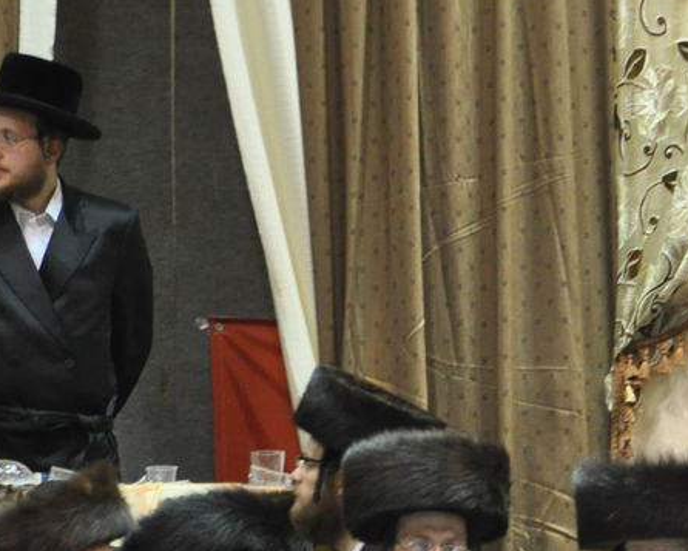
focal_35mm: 441
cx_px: 602
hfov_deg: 4.4
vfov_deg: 3.5
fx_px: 8982
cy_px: 606
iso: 1250
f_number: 5.6
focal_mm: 100
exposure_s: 1/60
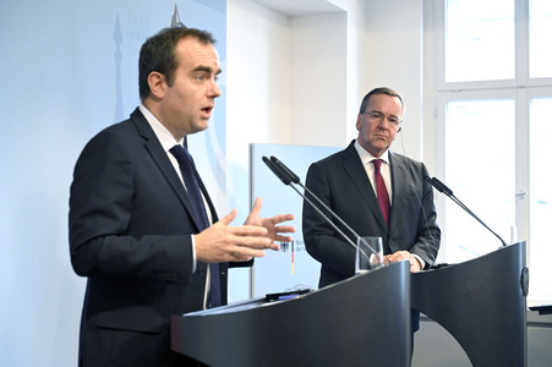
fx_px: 904
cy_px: 184
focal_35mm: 59
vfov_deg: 23.0
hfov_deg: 34.0
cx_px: 276
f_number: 4.5
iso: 5000
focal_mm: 59
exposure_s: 1/400
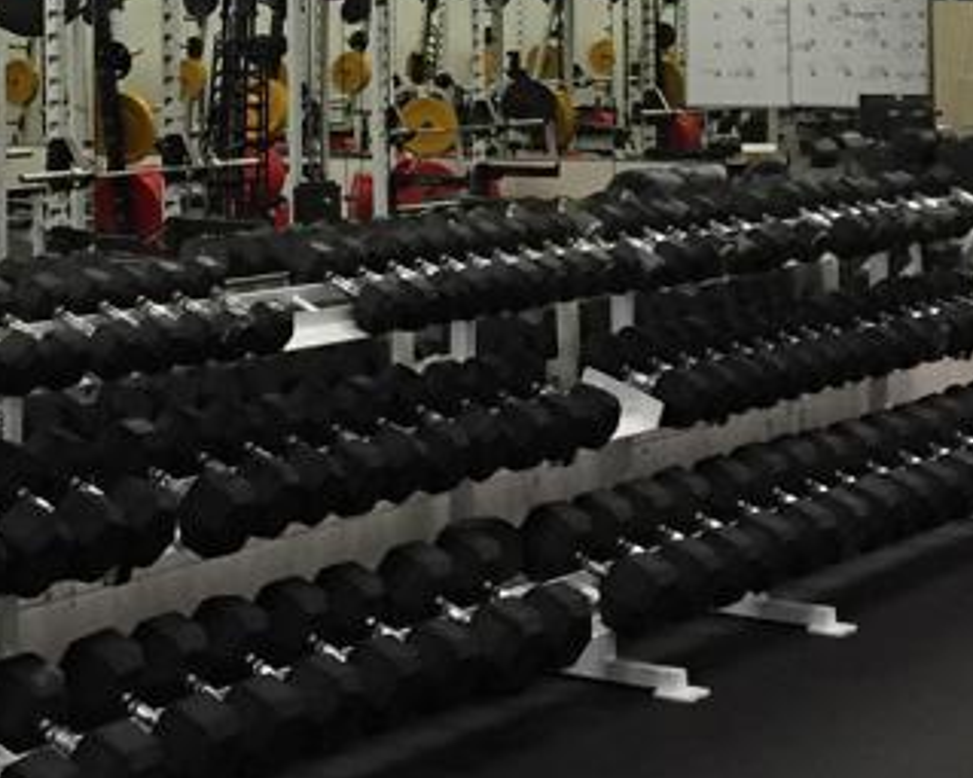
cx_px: 226
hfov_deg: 20.8
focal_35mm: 91
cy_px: -95
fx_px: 2620
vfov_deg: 16.4
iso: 125
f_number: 2.2
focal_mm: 4.15
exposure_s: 1/30
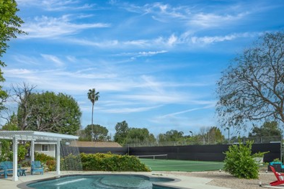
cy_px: 139
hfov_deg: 69.2
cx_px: 157
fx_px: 205
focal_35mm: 26
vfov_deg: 47.9
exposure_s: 1/320
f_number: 8
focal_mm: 16
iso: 100
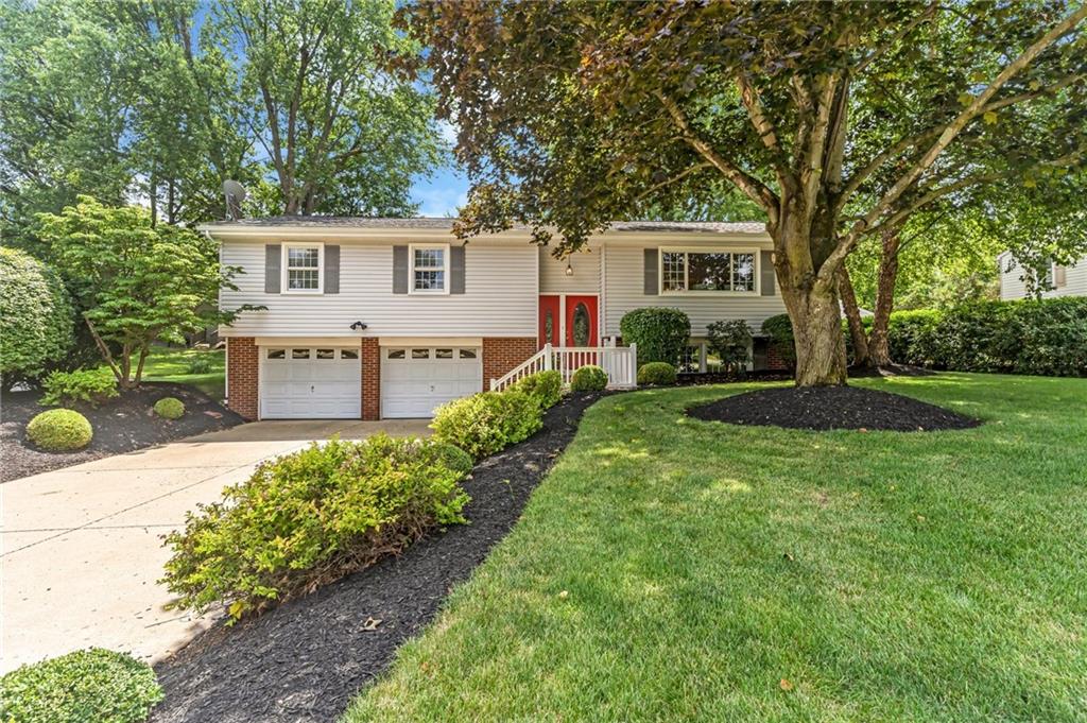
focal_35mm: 17
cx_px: 544
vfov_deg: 70.3
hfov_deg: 93.3
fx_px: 513
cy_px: 362
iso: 400
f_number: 8
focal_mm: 17
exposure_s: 1/320
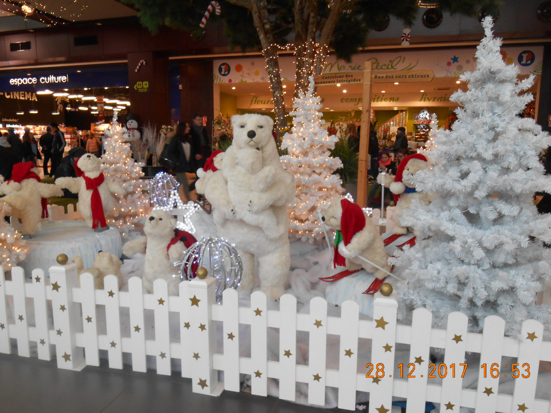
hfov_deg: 67.3
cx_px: 276
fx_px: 414
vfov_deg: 53.1
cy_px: 206
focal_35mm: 26
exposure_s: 1/30
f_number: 3.4
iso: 160
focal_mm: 4.7
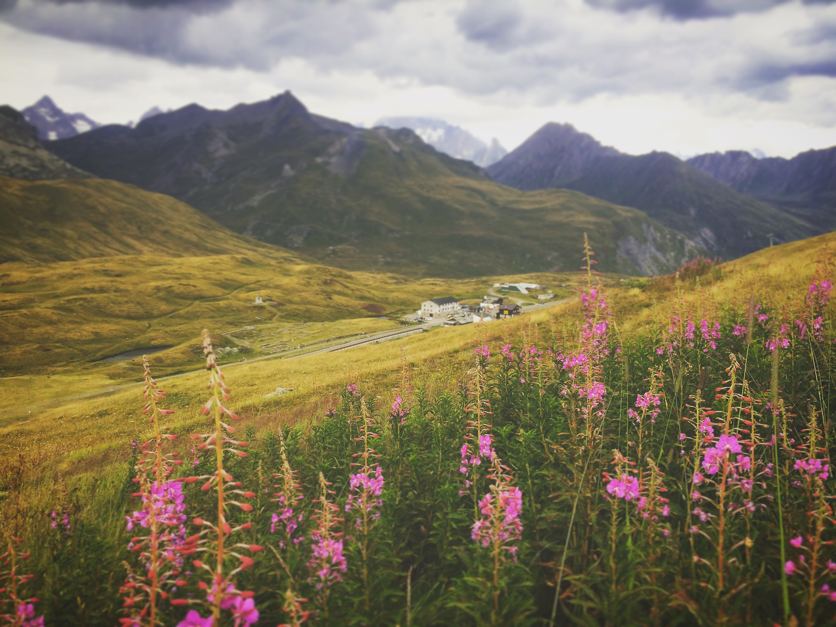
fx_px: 700
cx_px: 418
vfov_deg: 48.2
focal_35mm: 29
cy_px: 314
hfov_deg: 61.7
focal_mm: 4.15
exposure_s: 1/432
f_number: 2.2
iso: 32
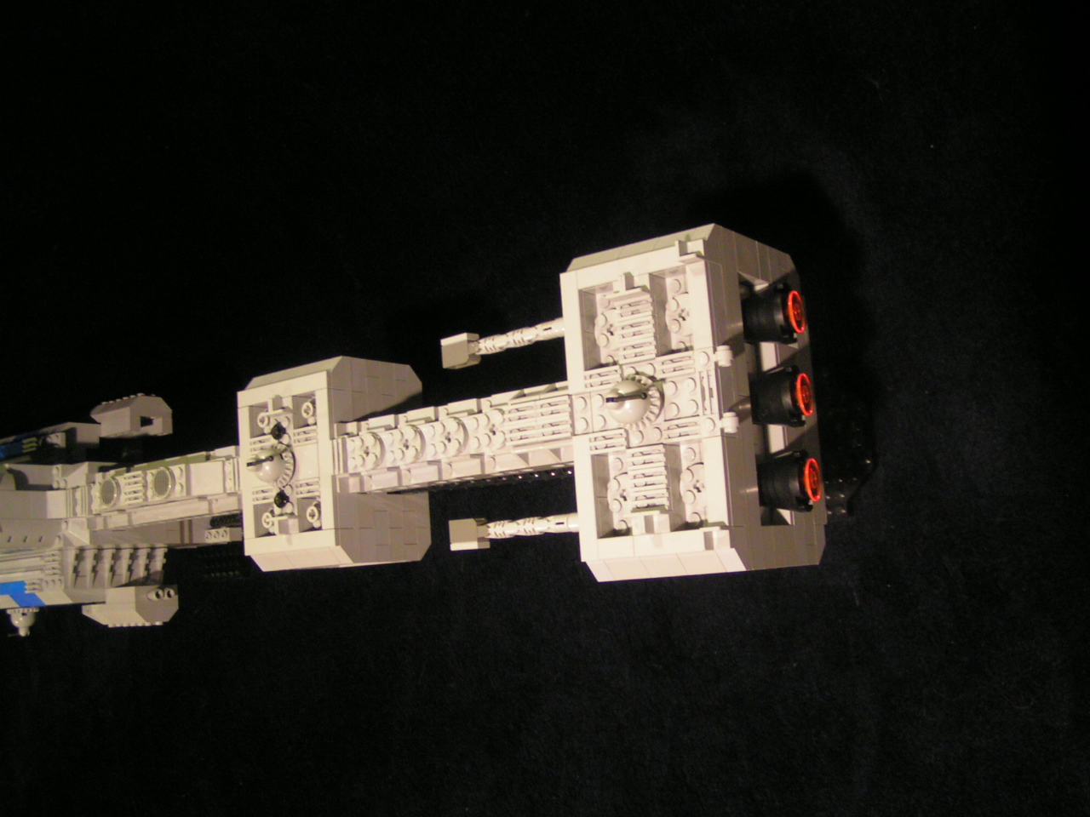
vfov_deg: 37.7
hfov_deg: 49.0
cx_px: 545
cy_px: 408
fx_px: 1197
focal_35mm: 38
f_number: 2.8
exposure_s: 1/8
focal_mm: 5.8
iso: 200
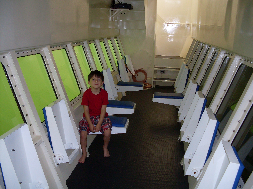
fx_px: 278
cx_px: 126
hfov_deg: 49.0
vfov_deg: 37.7
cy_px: 94
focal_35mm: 38
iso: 100
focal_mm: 6.3
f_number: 2.8
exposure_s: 1/45
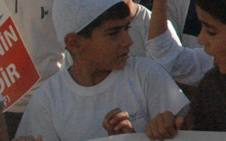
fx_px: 1084
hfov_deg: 10.4
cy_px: -51
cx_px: 530
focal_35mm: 176
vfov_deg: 7.4
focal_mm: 18
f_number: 14
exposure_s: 1/800
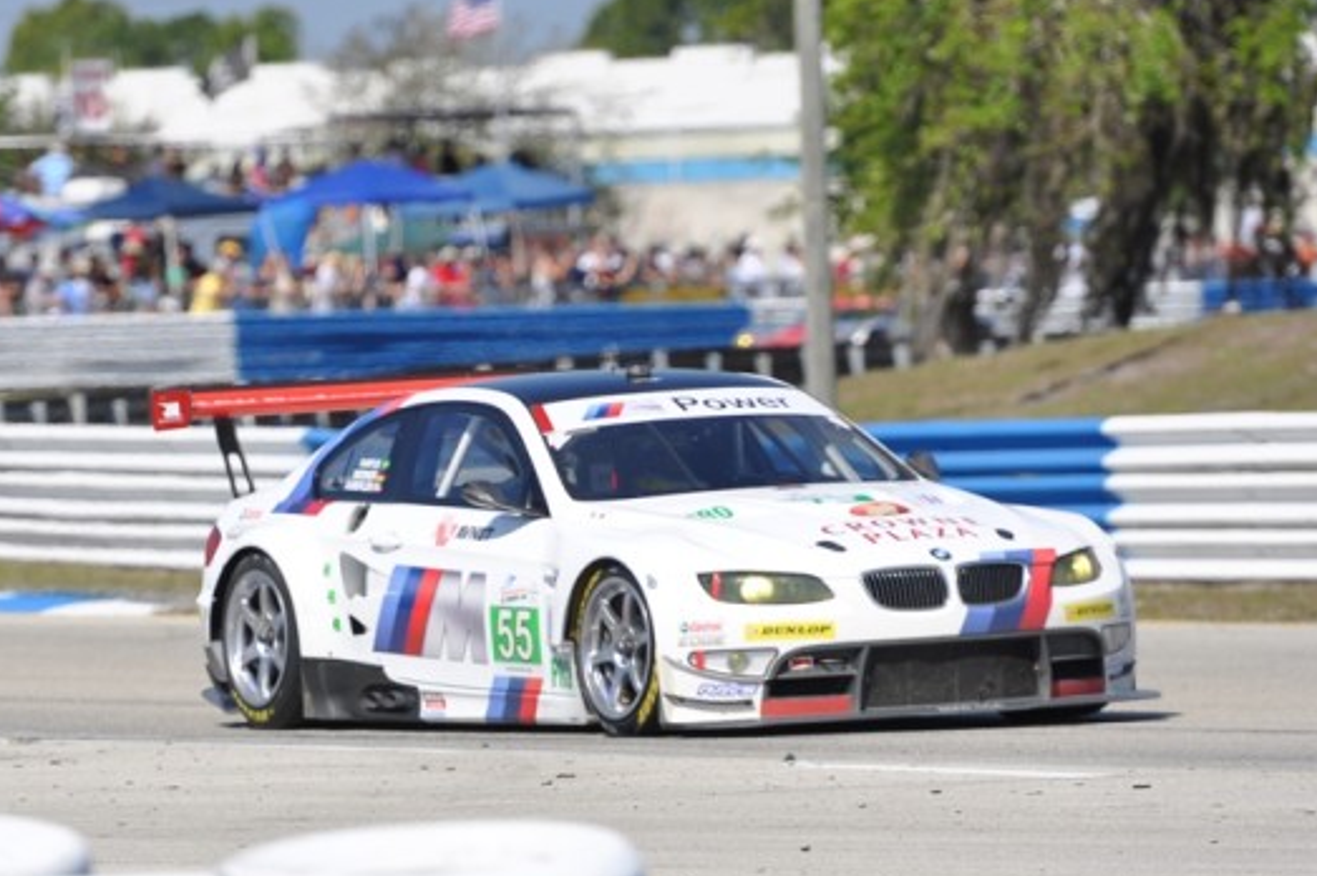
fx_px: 14953
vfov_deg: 3.4
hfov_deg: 5.0
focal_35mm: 409
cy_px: 534
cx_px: 494
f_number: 3.5
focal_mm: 190
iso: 200
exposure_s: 1/3200
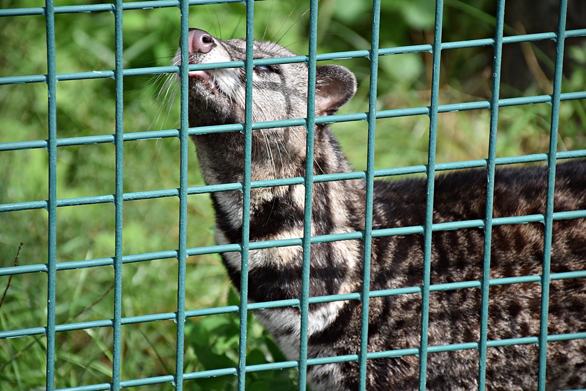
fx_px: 3419
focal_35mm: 210
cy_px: 196
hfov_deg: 9.8
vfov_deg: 6.5
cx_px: 293
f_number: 5.6
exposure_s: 1/500
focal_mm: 140
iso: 360
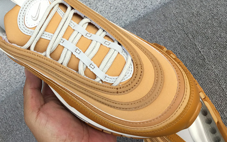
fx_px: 328
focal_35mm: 53
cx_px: 81
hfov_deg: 37.9
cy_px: 40
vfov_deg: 24.2
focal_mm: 3.3
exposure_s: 1/637
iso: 25
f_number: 2.4
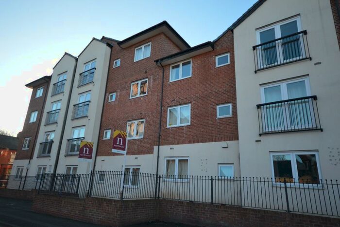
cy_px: 114
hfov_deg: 77.3
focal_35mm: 22
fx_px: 212
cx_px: 170
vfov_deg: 56.1
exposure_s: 1/125
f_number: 5.6
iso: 110
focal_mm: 15
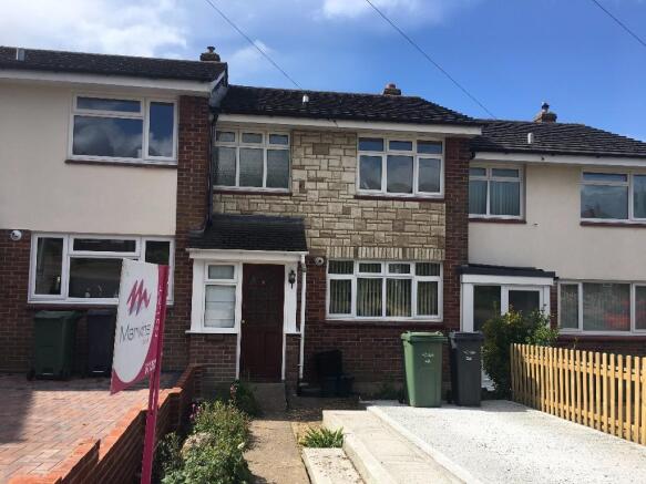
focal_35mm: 29
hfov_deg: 61.7
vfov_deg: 48.2
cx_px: 323
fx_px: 541
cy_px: 242
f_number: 2.2
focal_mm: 4.15
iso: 25
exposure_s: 1/1166
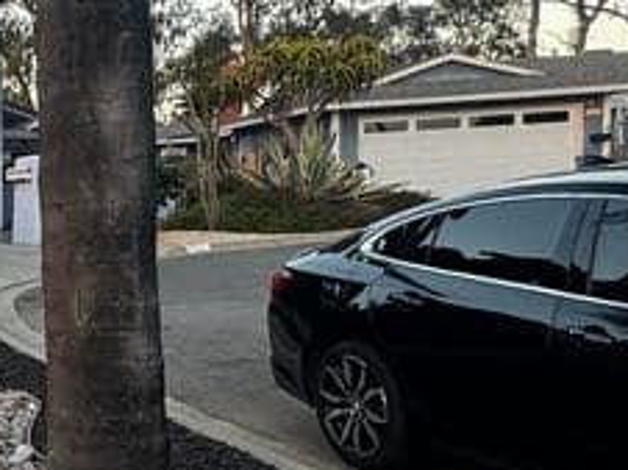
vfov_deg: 23.5
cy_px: 309
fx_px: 1124
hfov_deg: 22.0
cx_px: -447
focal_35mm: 62
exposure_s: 1/99
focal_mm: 2.22
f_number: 2.2
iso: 64
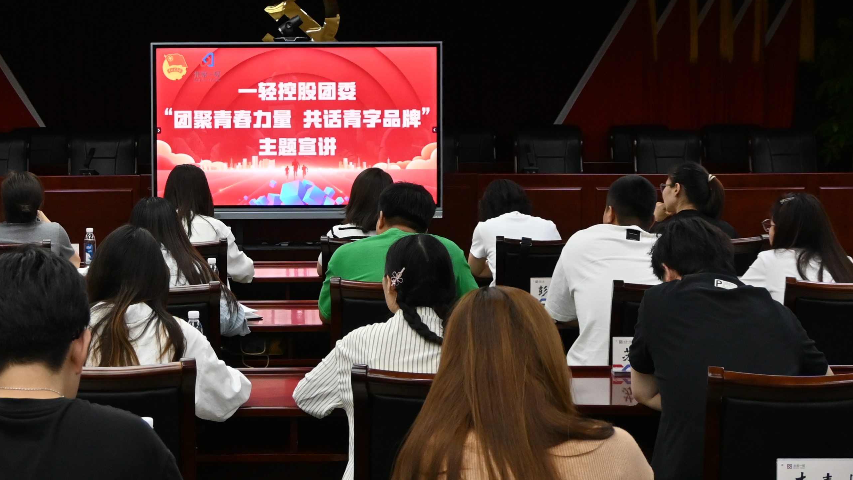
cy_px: 120
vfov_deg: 18.0
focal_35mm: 67
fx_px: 1506
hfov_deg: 31.4
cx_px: 296
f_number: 3.8
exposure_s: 1/125
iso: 720
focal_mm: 19.5
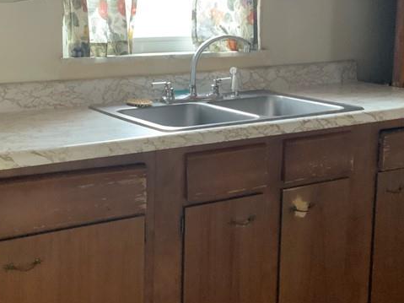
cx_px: 162
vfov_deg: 23.6
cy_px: 120
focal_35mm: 62
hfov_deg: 31.1
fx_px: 723
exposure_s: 1/40
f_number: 1.8
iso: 320
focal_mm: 3
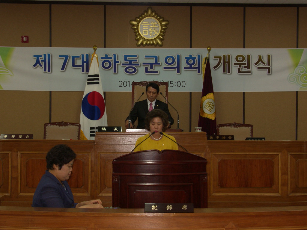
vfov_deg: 21.0
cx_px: 154
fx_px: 621
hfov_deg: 27.8
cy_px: 115
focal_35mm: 70
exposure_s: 1/60
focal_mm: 18
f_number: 3.2
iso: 100
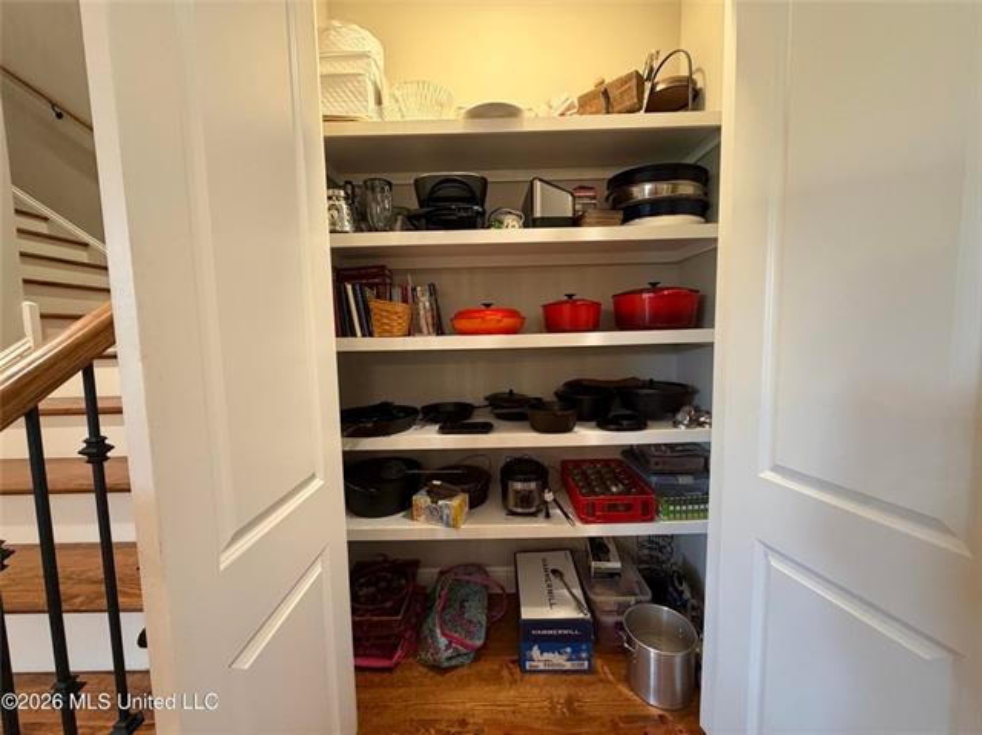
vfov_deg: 85.6
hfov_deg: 102.1
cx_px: 491
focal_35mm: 14
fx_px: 397
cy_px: 368
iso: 320
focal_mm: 2.22
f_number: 2.2
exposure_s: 1/60
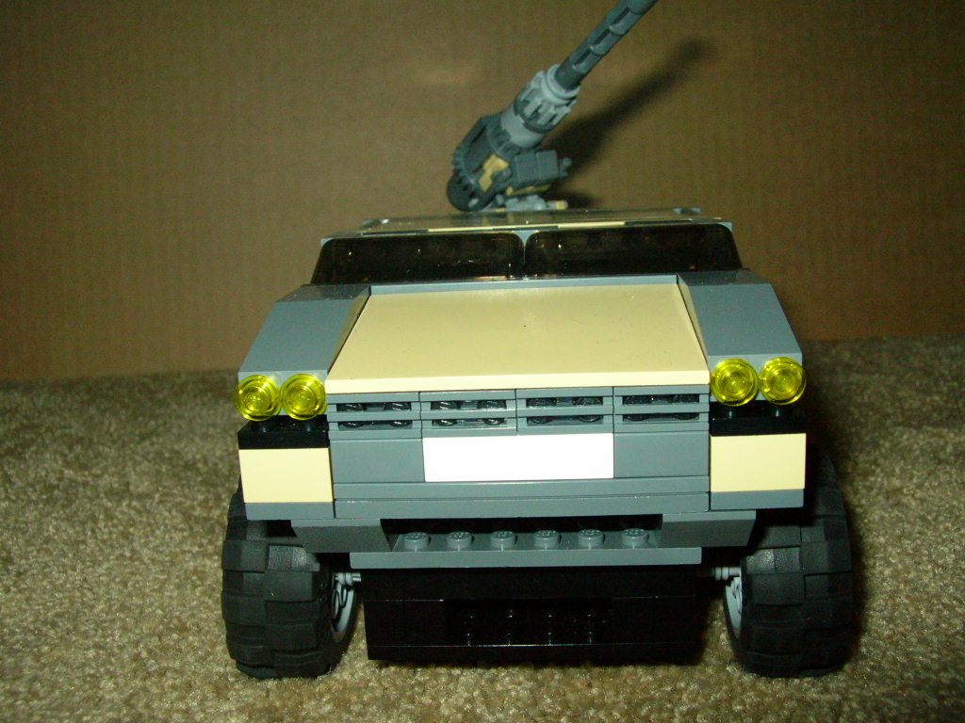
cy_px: 362
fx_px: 1004
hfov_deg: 51.4
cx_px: 482
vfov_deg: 39.7
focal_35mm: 36
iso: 200
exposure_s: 1/60.1
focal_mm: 6
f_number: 3.7
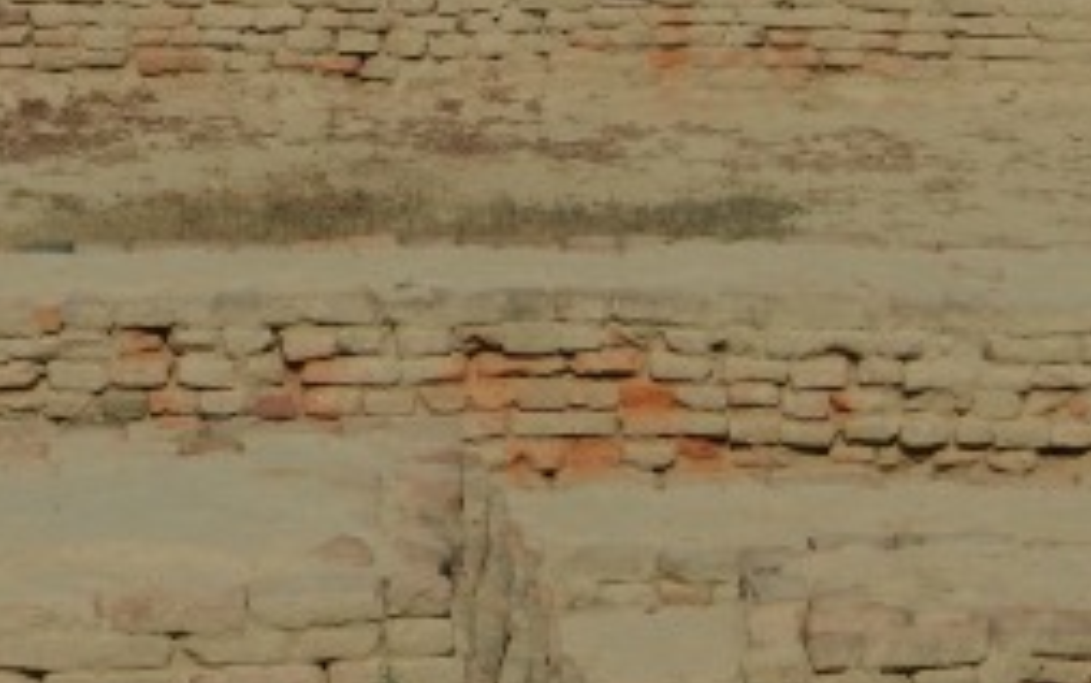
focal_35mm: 361
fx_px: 10738
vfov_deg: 3.6
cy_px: -82
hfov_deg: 5.8
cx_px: 421
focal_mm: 25.9
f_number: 10.4
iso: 160
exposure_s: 1/640
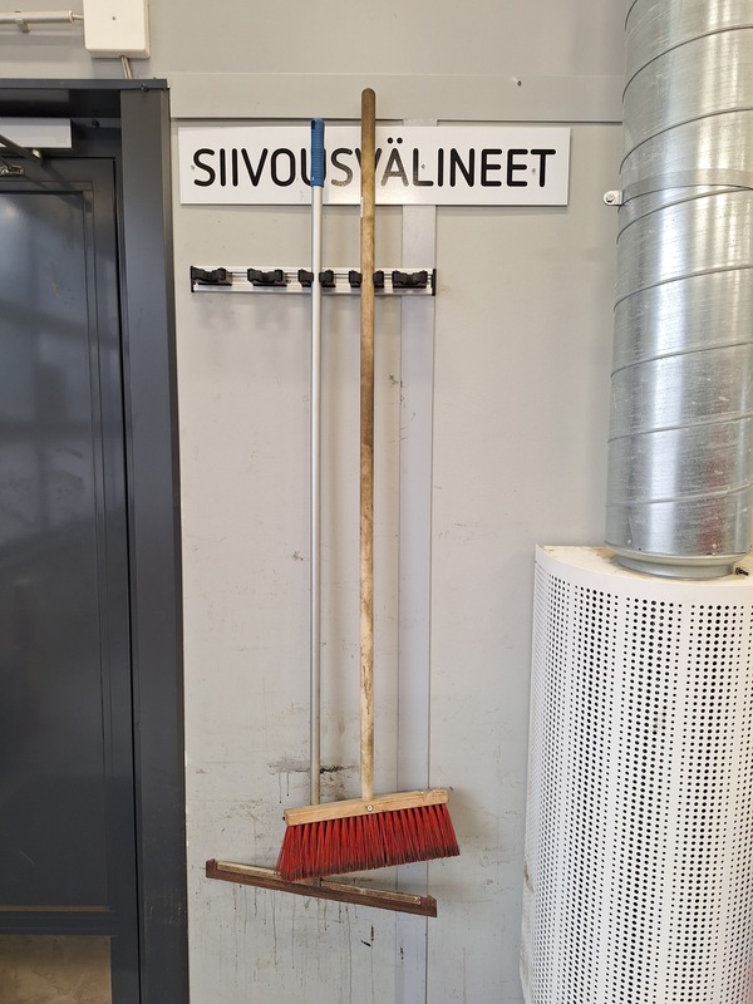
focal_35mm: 23
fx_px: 667
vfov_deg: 73.9
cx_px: 376
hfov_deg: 58.9
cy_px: 502
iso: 40
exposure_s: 1/50
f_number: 1.8
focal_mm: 5.54
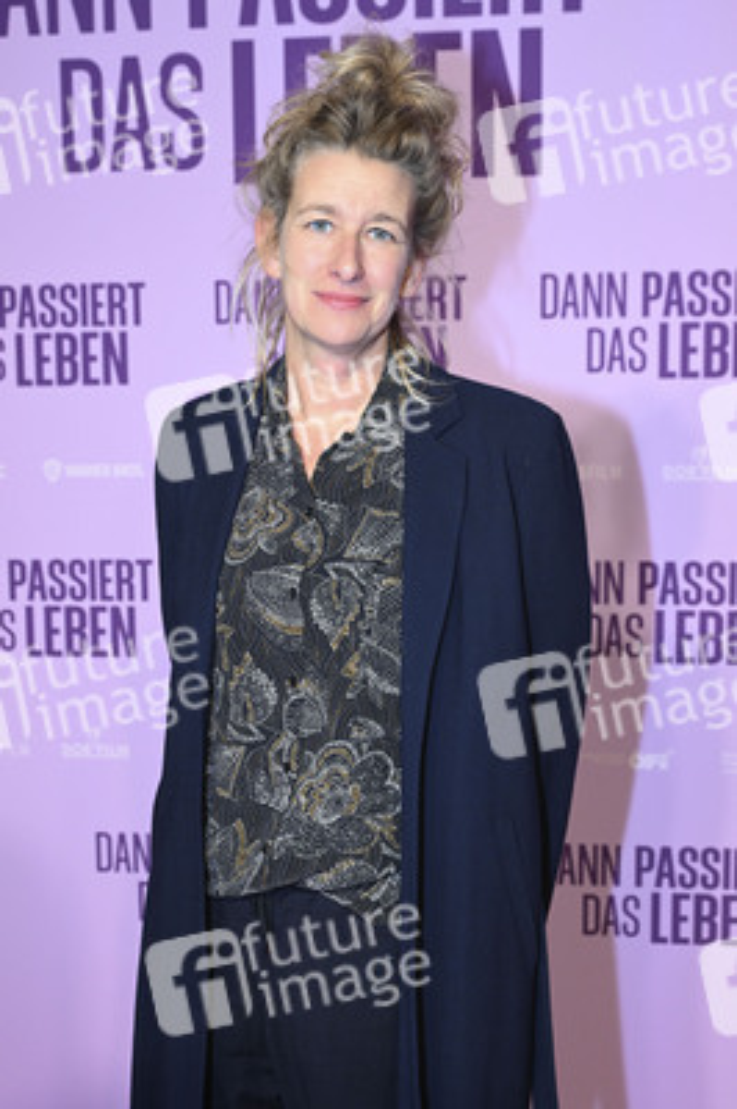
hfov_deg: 31.8
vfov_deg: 46.4
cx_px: 368
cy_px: 554
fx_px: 1292
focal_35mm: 42
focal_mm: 42
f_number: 4.5
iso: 1250
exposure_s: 1/200
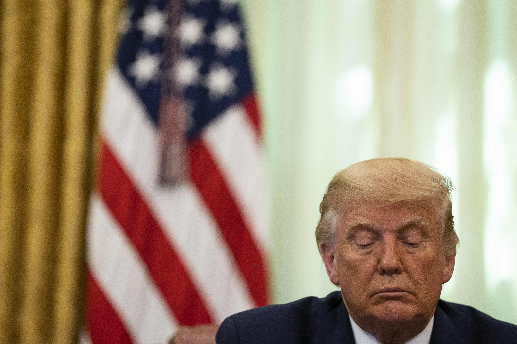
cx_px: 258
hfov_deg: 10.3
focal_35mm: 200
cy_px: 172
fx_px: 2872
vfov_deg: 6.9
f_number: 2.8
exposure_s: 1/320
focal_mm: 200
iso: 3200
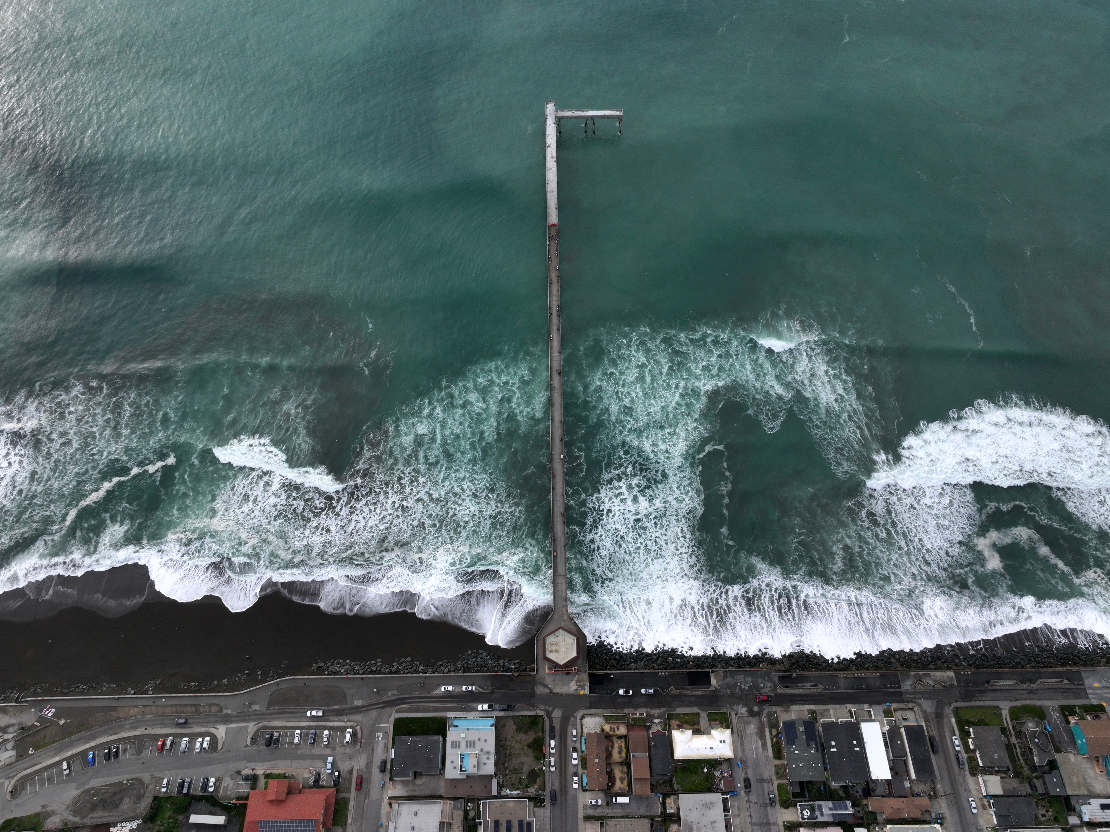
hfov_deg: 71.6
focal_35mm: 24
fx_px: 769
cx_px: 555
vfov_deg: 56.8
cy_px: 416
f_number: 11
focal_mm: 12.29
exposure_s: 1/60
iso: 100
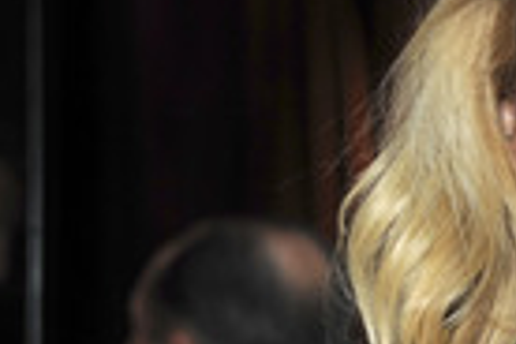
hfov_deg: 7.6
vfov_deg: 5.1
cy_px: 262
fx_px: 3841
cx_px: 767
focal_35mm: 268
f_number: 5
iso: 800
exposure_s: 1/250
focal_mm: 82
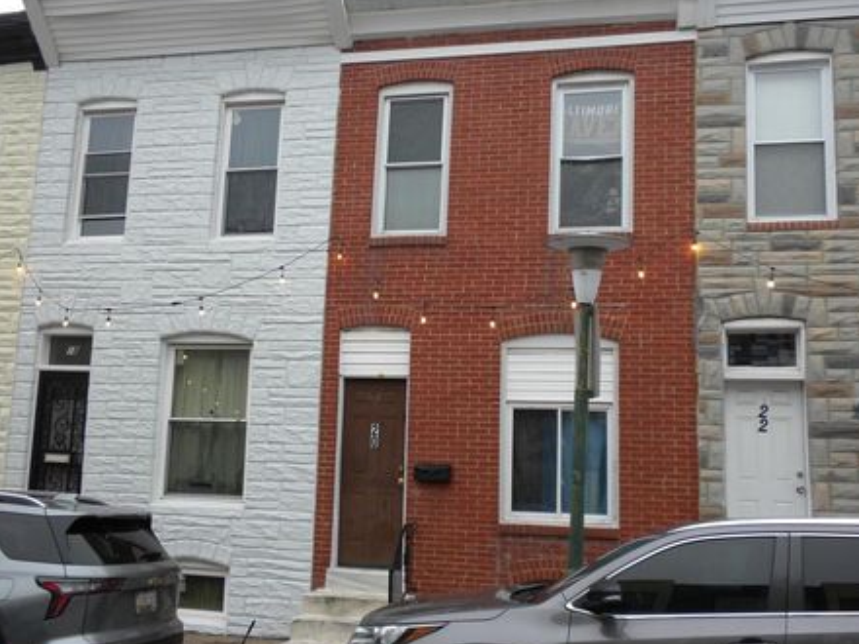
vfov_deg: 34.3
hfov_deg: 44.8
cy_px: 319
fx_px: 1042
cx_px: 406
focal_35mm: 42
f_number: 3.5
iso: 78
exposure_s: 1/59.4
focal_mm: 6.6
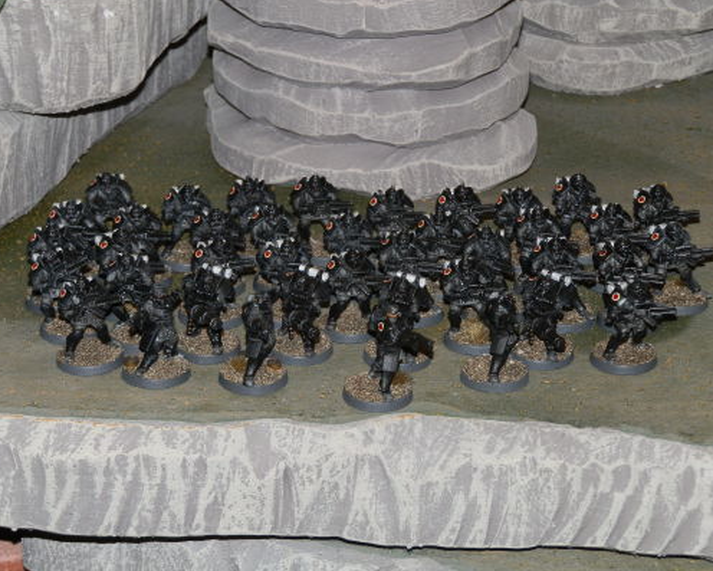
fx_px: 2448
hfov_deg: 16.6
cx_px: 362
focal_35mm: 116
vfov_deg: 13.3
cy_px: 285
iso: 100
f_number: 4.1
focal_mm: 19.78
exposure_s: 1/160
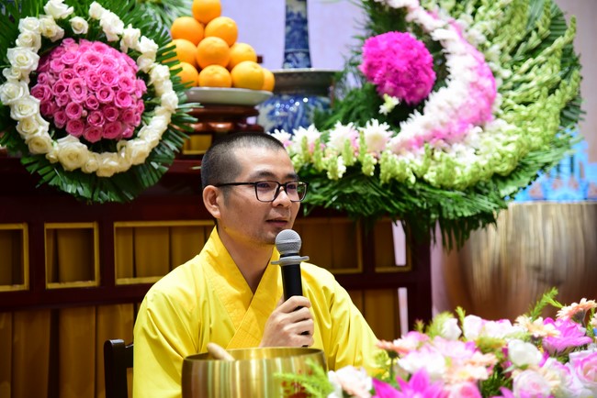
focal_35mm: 98
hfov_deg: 20.8
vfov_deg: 14.0
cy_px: 199
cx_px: 298
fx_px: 1626
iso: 1000
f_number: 4
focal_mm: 98
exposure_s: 1/40
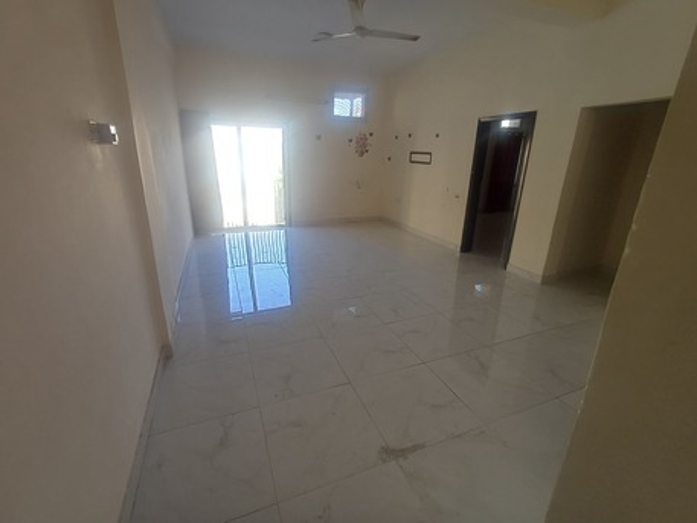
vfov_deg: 78.1
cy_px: 262
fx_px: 322
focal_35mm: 16
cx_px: 348
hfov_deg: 94.5
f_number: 2.2
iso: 64
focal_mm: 1.64
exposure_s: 1/100
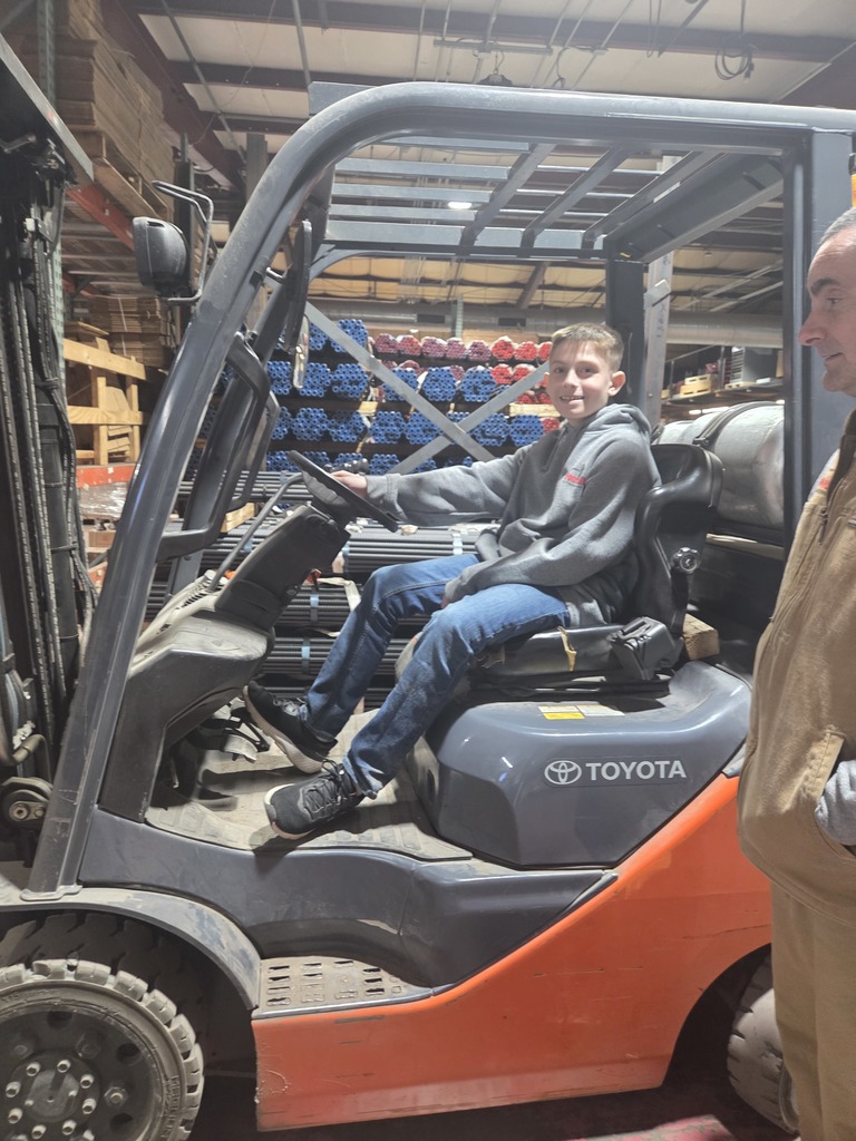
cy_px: 570
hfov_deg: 58.9
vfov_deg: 73.9
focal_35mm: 23
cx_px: 428
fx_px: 758
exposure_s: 1/120
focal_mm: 5.4
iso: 500
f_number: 1.8
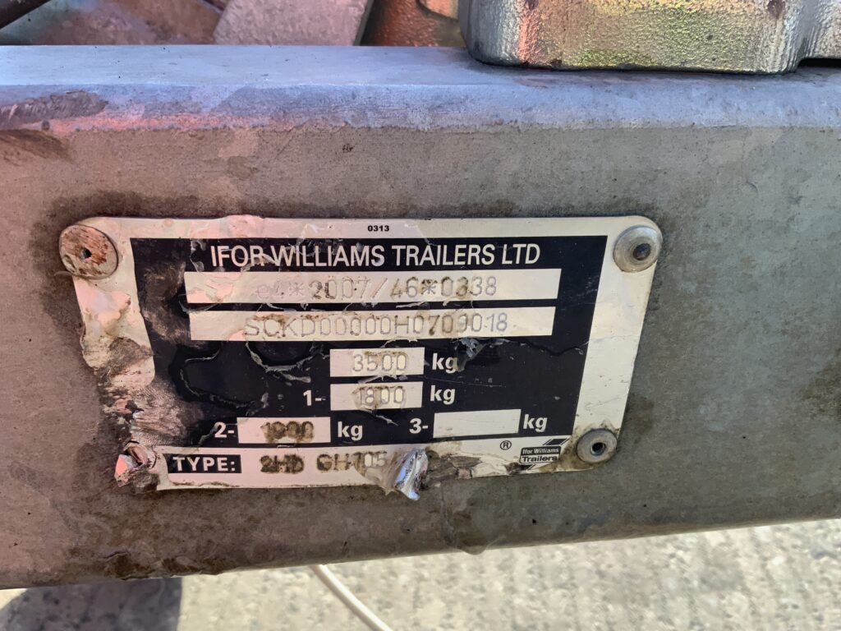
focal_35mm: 29
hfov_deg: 61.7
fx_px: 705
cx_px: 420
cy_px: 316
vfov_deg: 48.2
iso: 16
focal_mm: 3
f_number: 1.8
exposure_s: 1/188
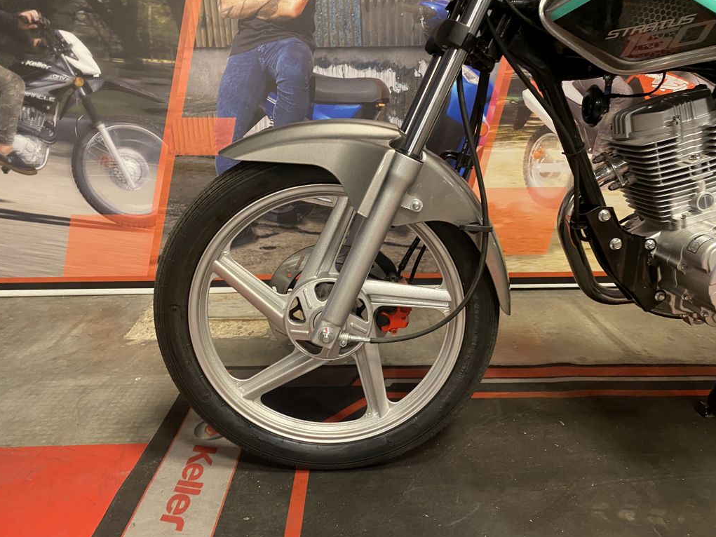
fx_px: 559
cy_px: 264
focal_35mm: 27
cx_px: 363
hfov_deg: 65.3
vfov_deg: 51.4
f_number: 1.8
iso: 320
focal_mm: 4.25
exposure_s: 1/50
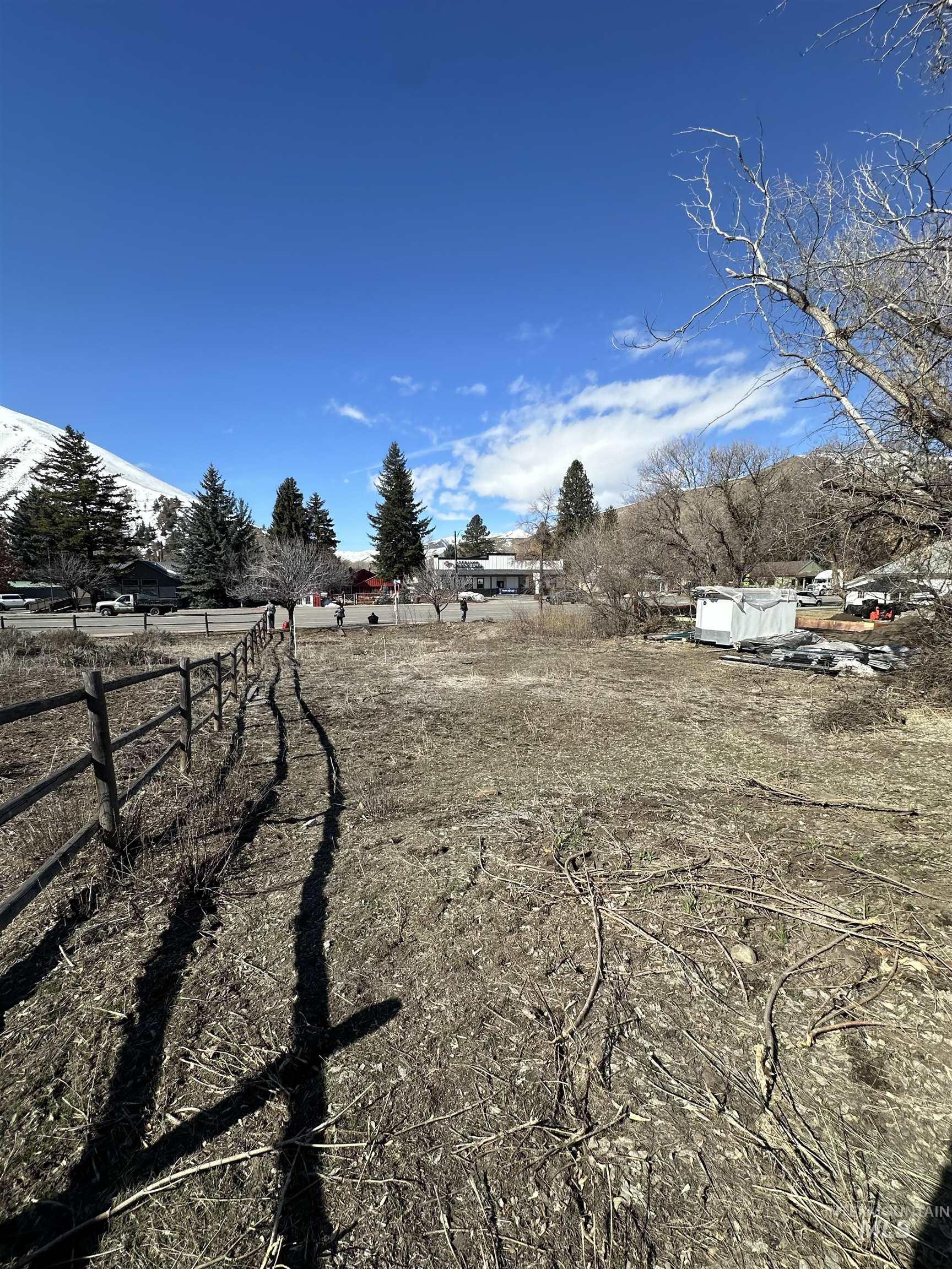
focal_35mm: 14
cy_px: 634
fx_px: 513
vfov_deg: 102.1
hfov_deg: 85.7
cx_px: 476
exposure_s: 1/2564
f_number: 2.2
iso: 50
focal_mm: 2.22
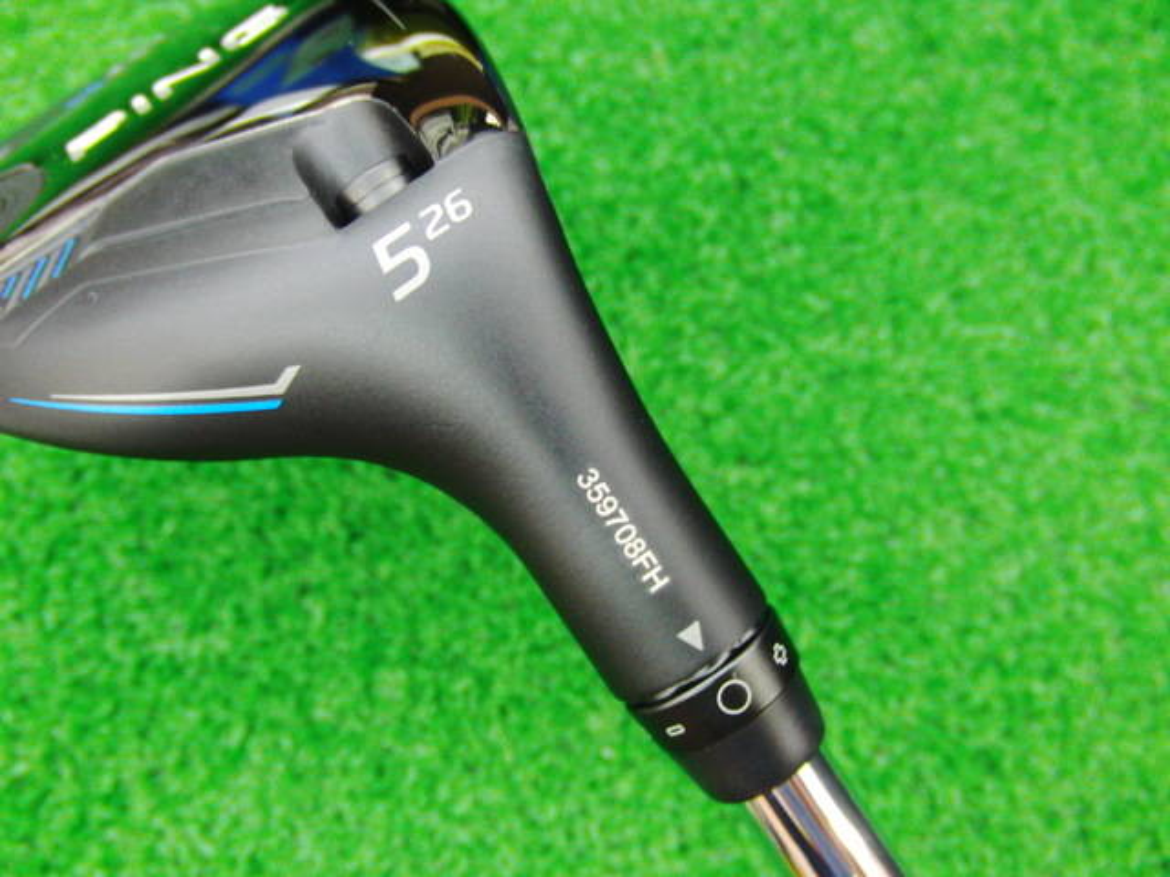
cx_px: 585
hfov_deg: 50.1
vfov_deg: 38.7
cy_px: 438
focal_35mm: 37
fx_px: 1251
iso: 400
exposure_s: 1/15
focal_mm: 6.42
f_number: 3.6
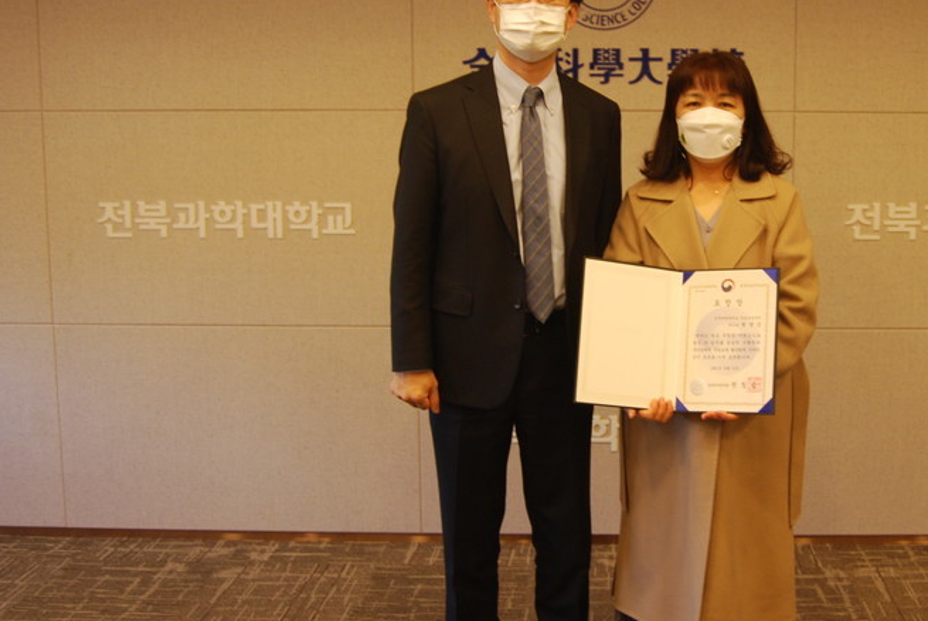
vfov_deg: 30.5
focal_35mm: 44
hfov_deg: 43.8
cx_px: 619
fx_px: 1135
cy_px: 260
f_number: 3.8
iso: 360
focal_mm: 20
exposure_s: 1/30
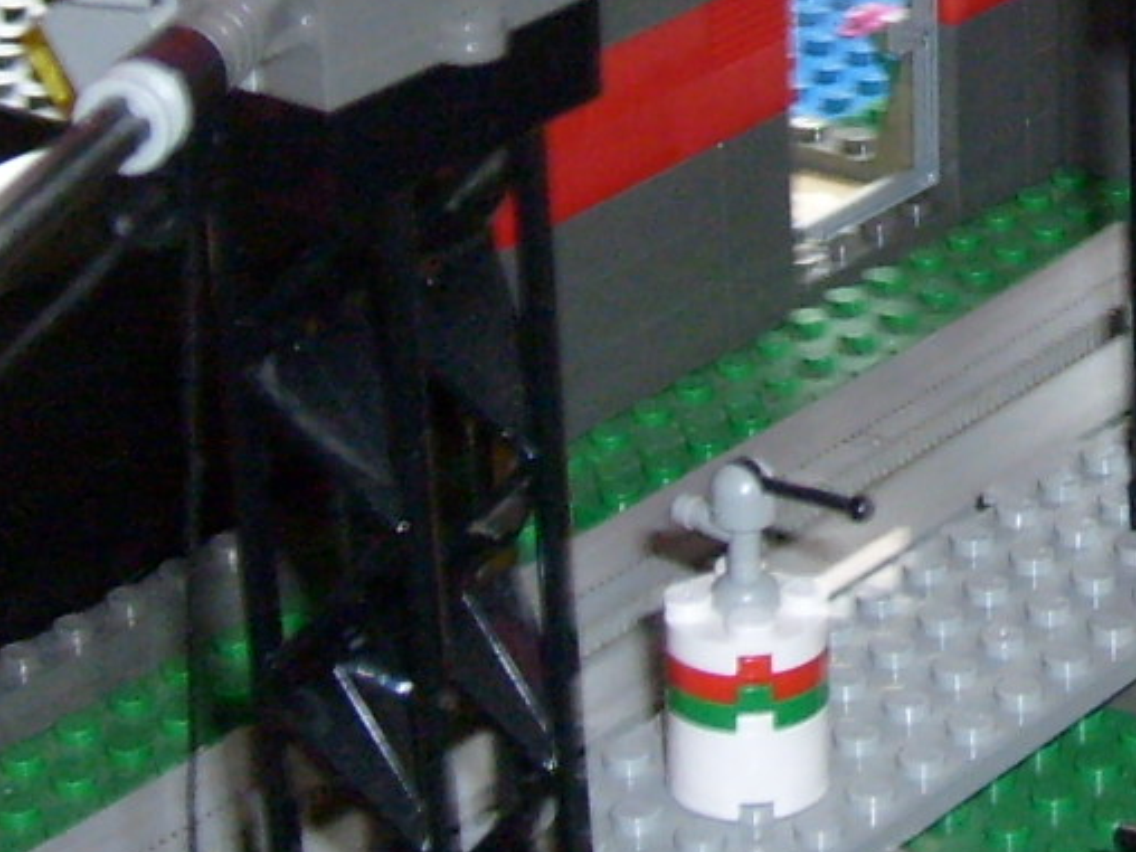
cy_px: -190
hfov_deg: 13.6
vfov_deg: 10.3
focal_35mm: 141
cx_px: 1355
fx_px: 4627
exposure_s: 1/45
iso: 100
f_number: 2.8
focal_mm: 5.8
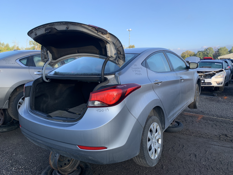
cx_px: 116
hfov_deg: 67.3
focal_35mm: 26
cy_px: 88
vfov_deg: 53.1
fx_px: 175
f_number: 1.8
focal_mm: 4.25
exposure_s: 1/502
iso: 25
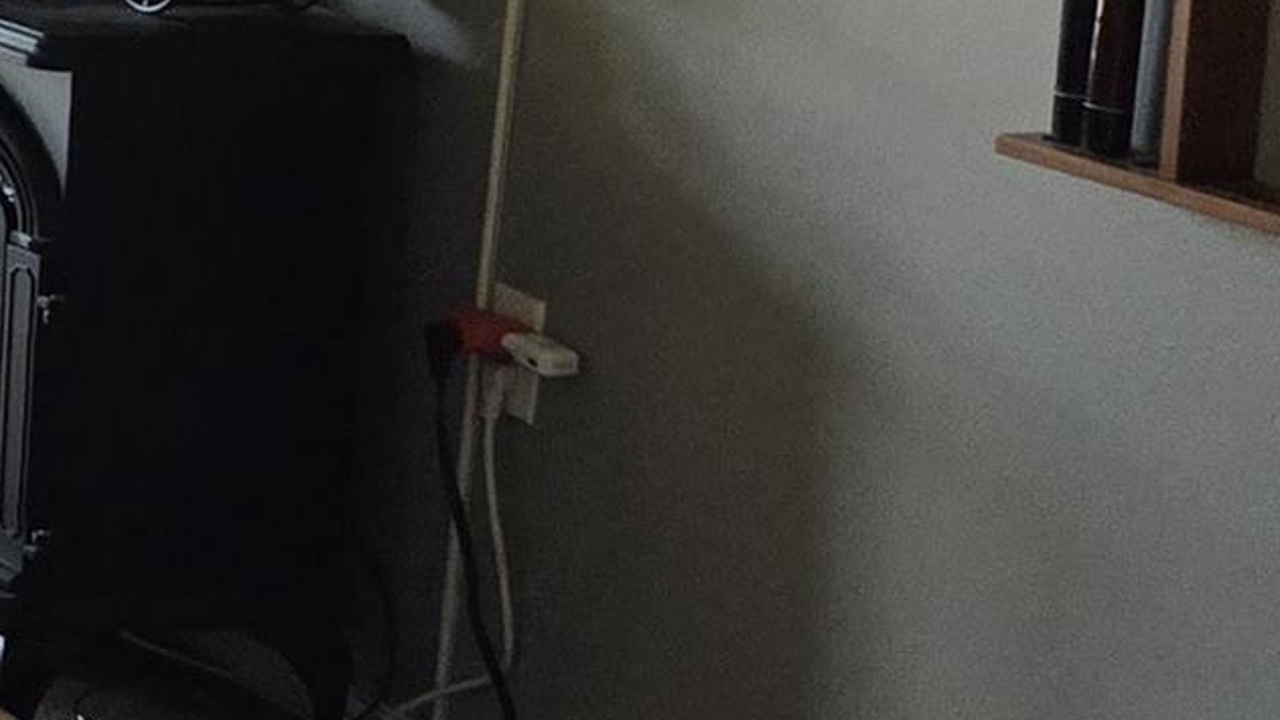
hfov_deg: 13.9
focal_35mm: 122
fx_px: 4141
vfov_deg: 9.7
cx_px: -1540
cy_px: -276
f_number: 1.8
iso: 800
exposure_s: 1/240
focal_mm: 5.4
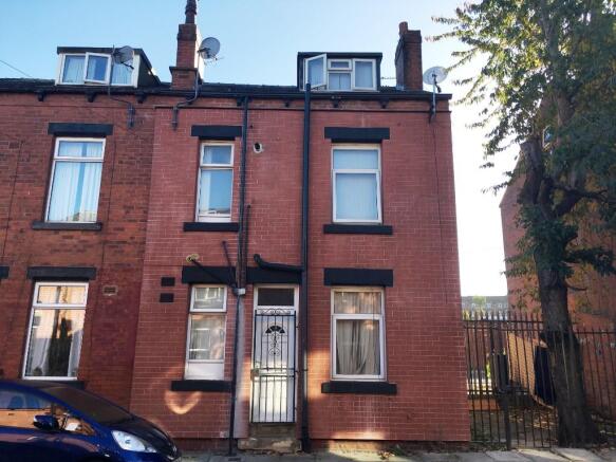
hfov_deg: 61.7
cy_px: 231
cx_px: 308
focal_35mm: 29
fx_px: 516
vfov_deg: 48.2
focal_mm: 4.15
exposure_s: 1/487
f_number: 2.2
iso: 25
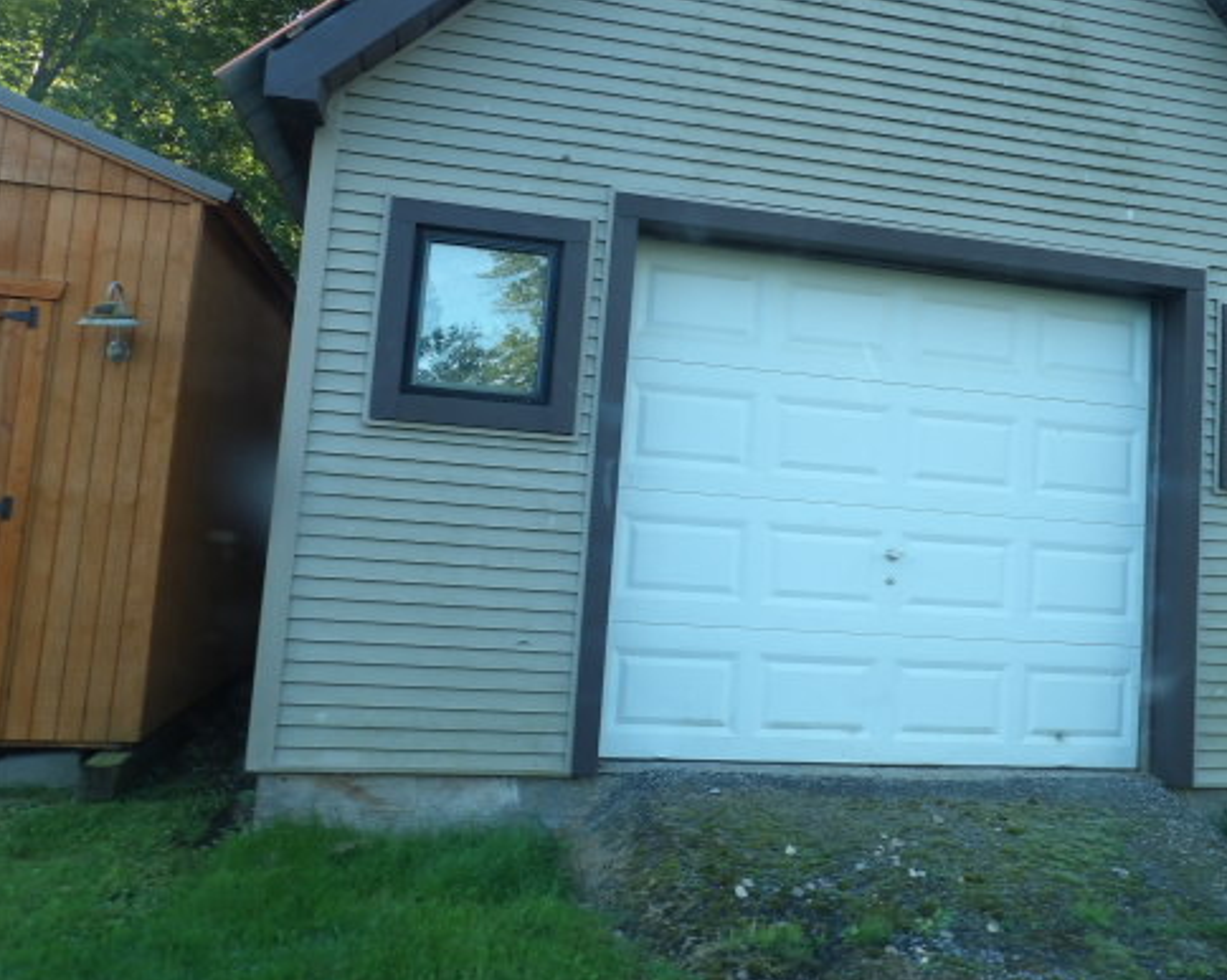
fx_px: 1126
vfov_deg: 46.9
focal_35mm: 31
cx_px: 720
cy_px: 403
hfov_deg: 56.9
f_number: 3.2
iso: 100
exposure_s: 1/57
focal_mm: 4.3
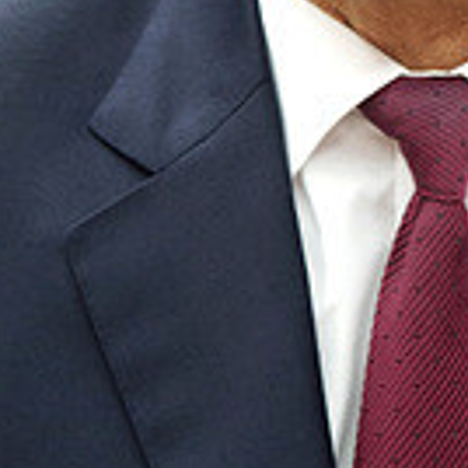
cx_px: 468
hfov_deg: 4.2
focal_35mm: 413
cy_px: 89
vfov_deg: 4.2
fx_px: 6317
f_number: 4
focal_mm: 120
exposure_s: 1/100
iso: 1600
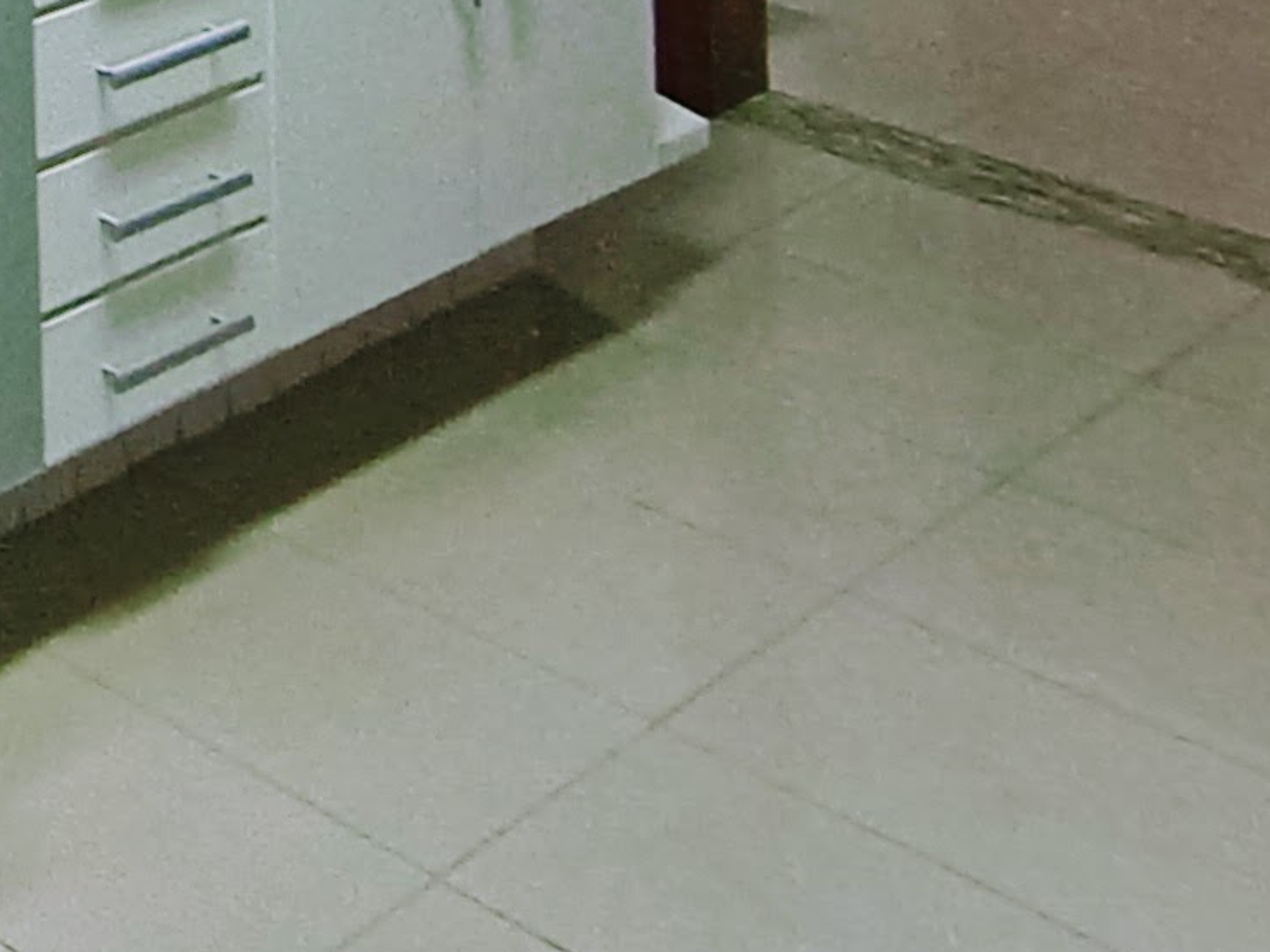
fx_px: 2605
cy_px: -1024
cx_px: -1375
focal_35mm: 71
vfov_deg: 15.7
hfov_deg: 17.6
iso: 209
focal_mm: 1.65
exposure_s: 1/40
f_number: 2.2
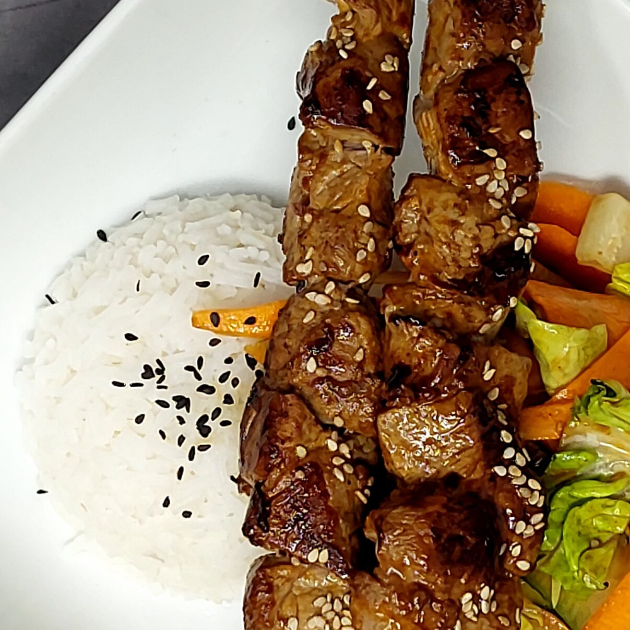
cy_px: 331
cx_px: 368
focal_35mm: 45
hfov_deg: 37.4
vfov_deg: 37.5
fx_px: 927
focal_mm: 5.23
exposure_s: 1/100
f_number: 1.8
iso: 40
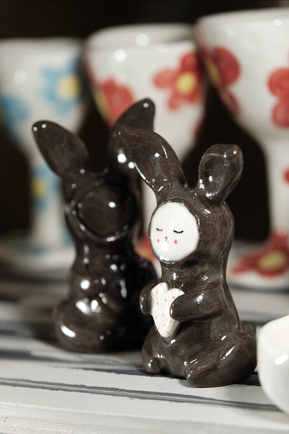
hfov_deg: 11.4
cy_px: 217
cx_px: 144
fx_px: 1445
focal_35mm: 120
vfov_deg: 17.1
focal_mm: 80
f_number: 4
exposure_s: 1/500
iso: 1250
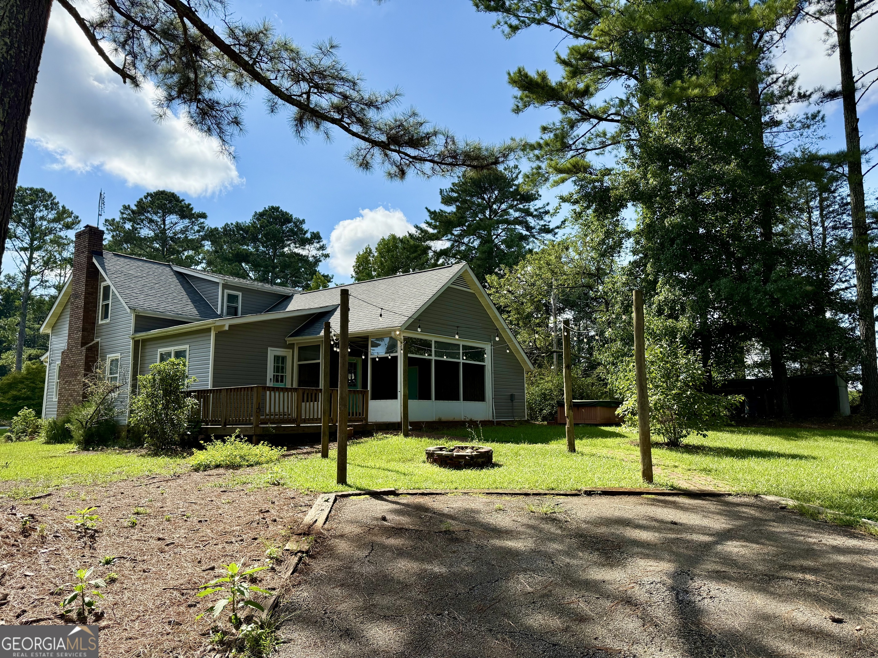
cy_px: 329
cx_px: 439
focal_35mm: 24
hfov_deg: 71.6
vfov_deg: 56.8
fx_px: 609
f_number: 1.78
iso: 100
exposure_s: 1/3759
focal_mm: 6.76
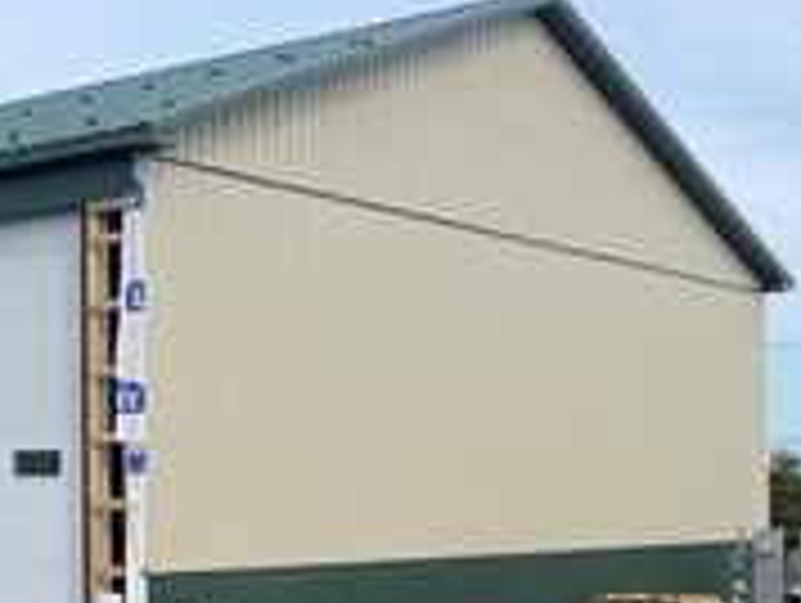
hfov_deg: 23.2
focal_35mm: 73
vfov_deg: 20.1
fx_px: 1691
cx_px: -284
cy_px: 430
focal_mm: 4.25
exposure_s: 1/2967
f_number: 1.8
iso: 32
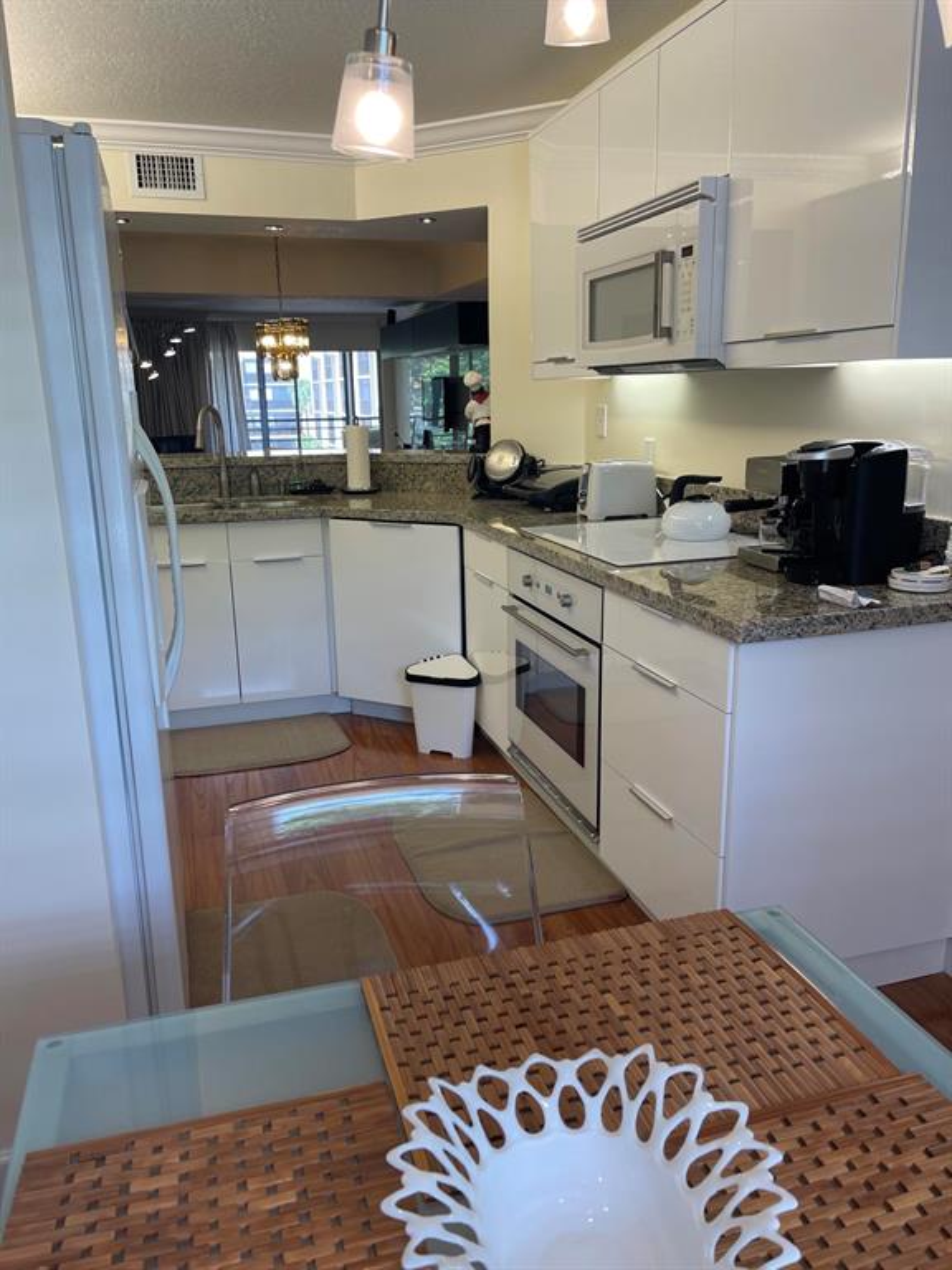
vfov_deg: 67.3
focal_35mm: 26
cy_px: 635
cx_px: 476
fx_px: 953
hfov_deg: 53.1
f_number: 1.6
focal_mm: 5.1
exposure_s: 1/120
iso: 50
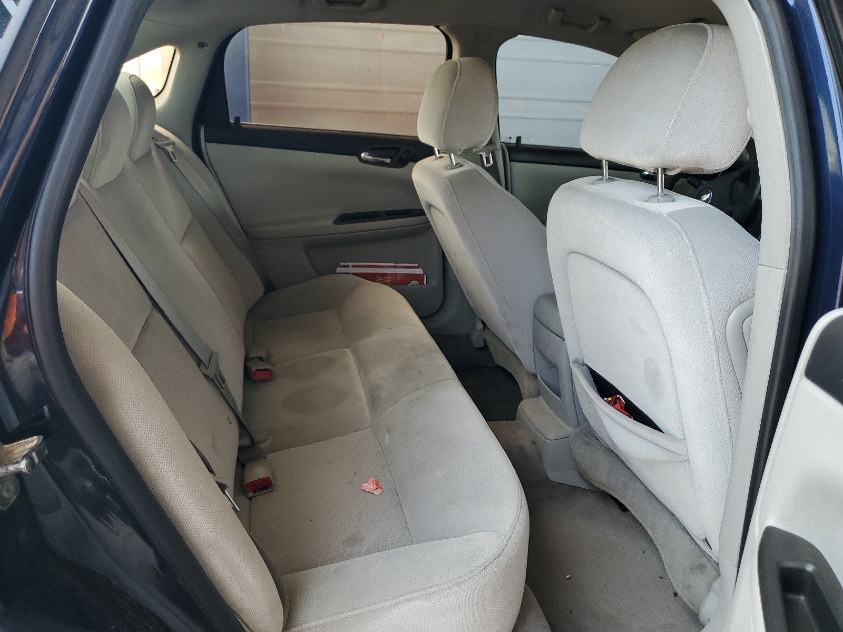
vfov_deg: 53.1
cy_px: 316
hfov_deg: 67.3
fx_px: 633
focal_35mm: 26
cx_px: 422
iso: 50
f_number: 1.5
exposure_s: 1/172
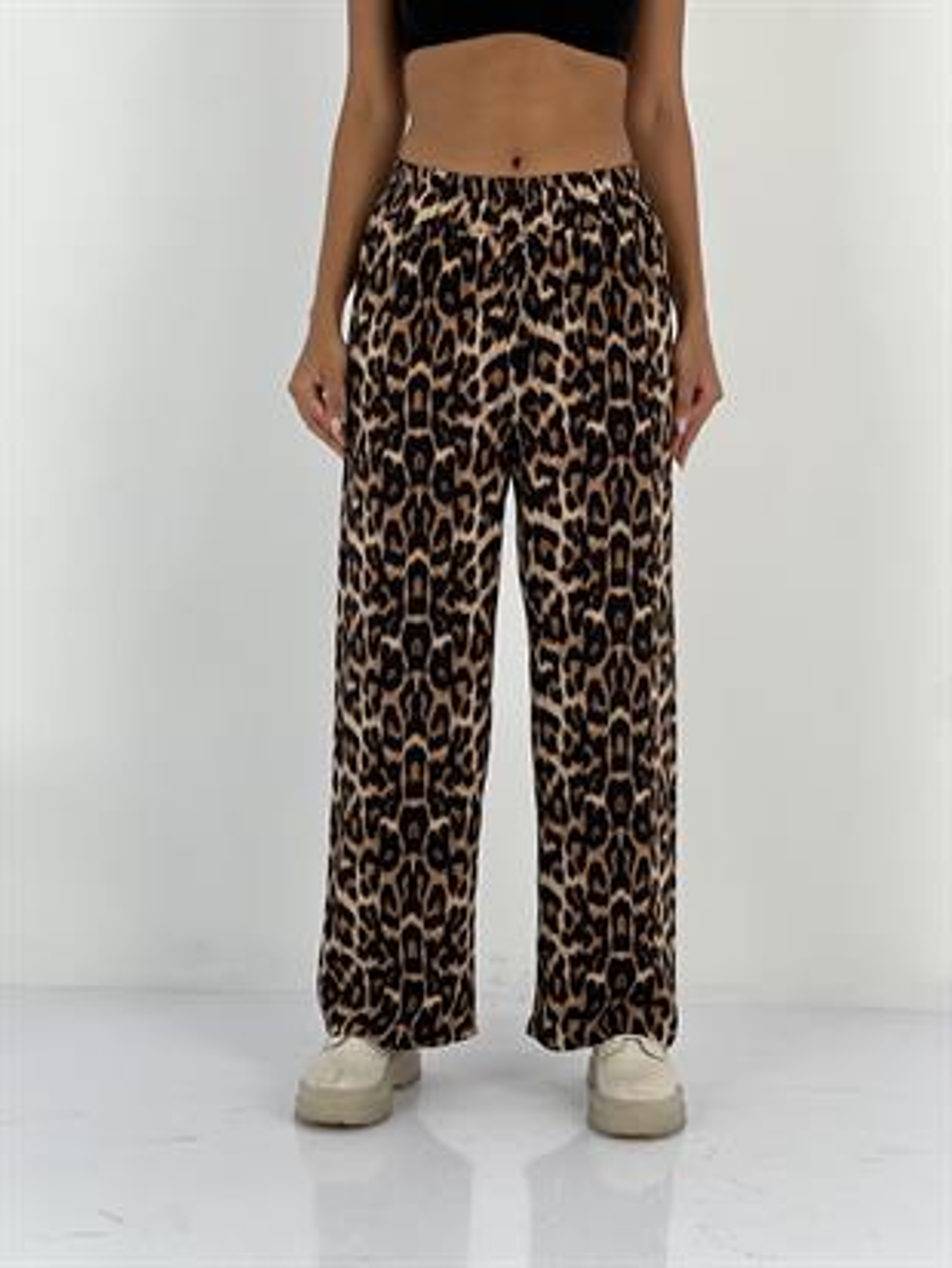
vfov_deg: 25.3
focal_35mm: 77
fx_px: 2822
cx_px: 476
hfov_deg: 19.1
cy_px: 634
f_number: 2.8
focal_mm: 9
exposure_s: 1/100
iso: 40
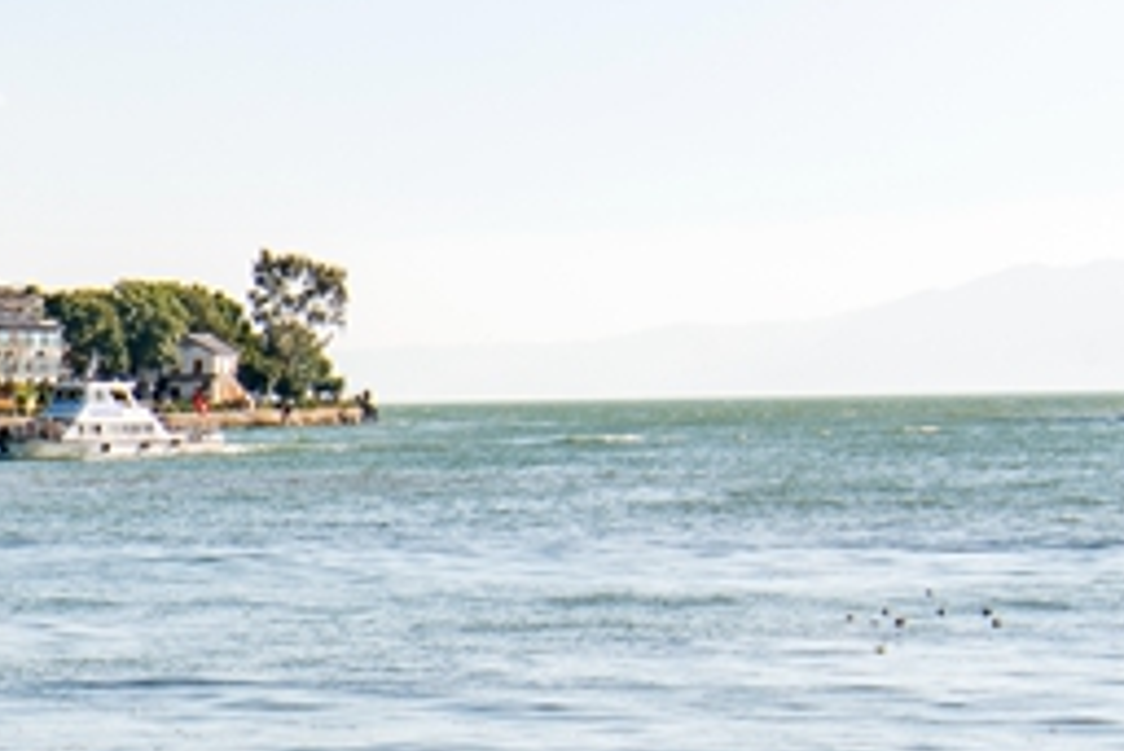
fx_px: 4217
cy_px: 542
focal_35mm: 135
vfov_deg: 10.2
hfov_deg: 14.4
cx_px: -422
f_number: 14
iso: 160
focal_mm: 32
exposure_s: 1/100
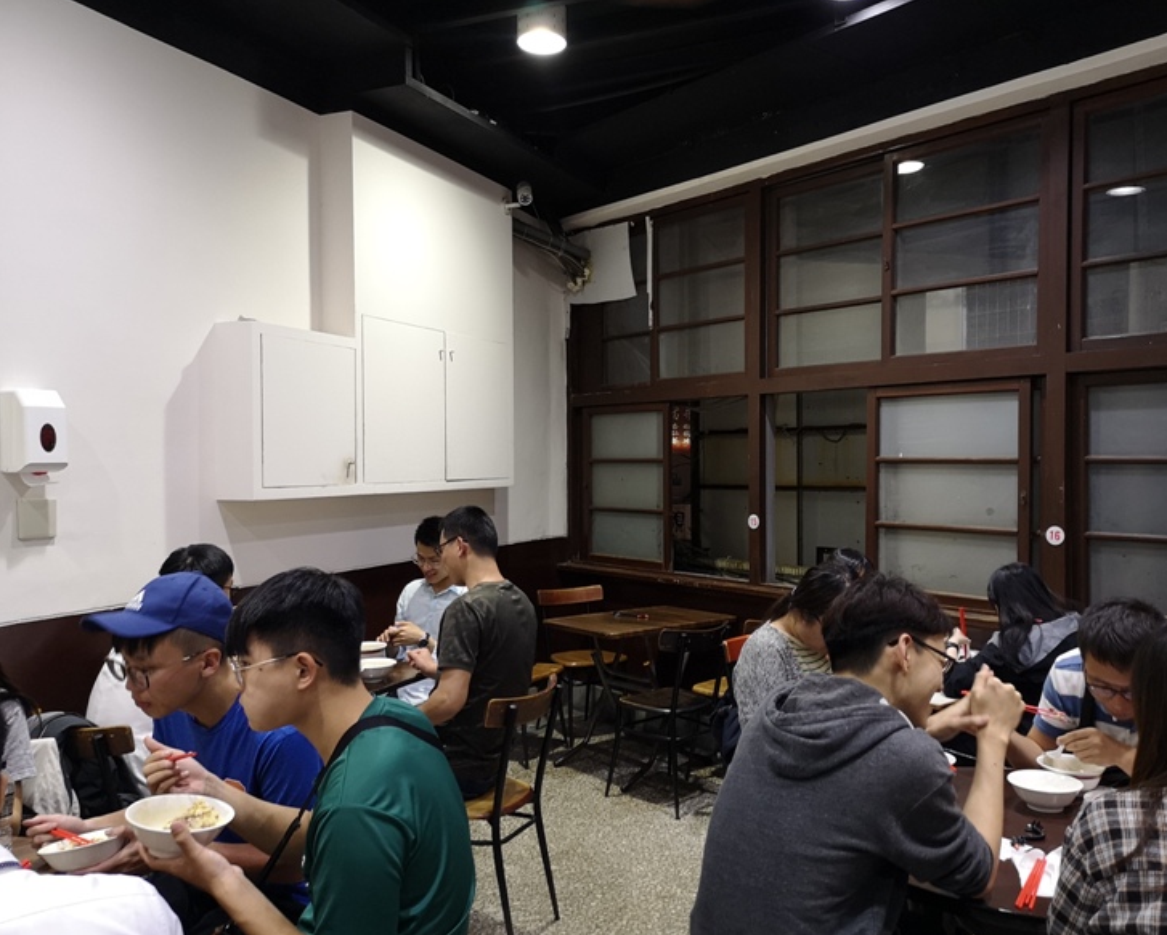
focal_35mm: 29
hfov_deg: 60.3
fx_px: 1002
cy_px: 474
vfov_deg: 50.0
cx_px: 639
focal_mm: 3.95
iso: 200
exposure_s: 1/40
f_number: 1.8
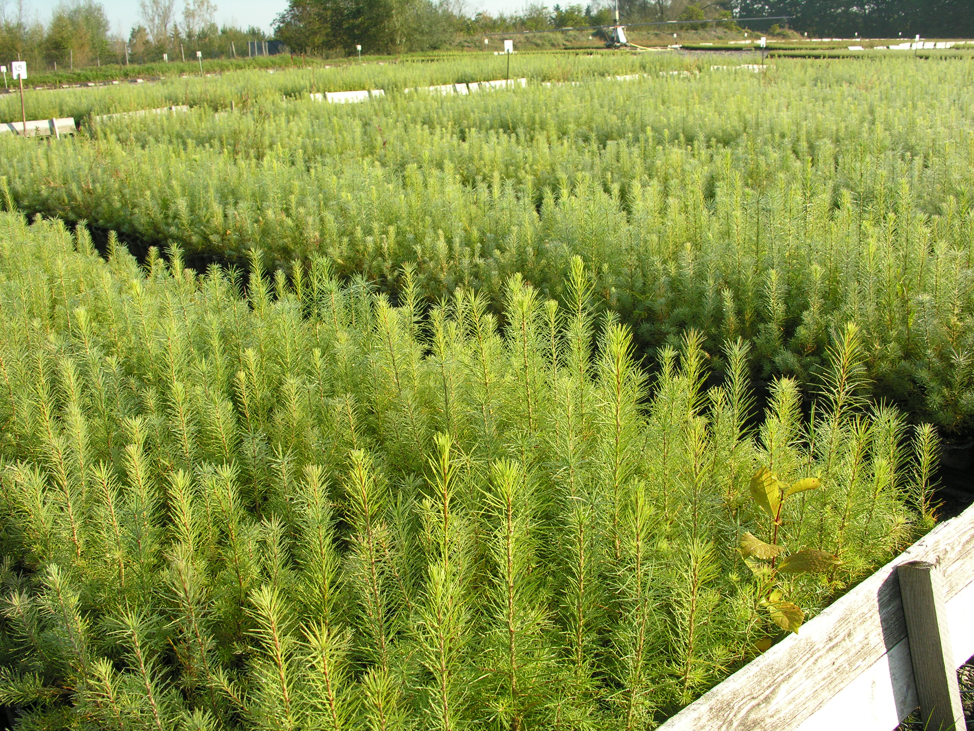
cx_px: 487
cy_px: 366
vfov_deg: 40.7
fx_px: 985
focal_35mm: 35
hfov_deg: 52.6
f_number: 5.6
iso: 100
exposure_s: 1/188
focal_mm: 8.9
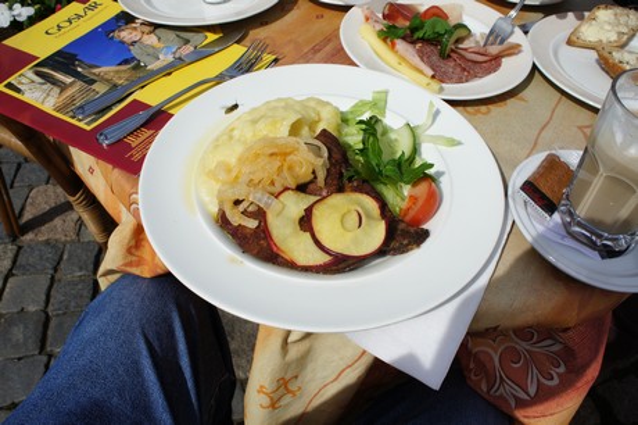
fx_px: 478
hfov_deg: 67.4
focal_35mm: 27
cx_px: 319
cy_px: 212
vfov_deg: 47.9
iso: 200
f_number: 11
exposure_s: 1/400
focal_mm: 18
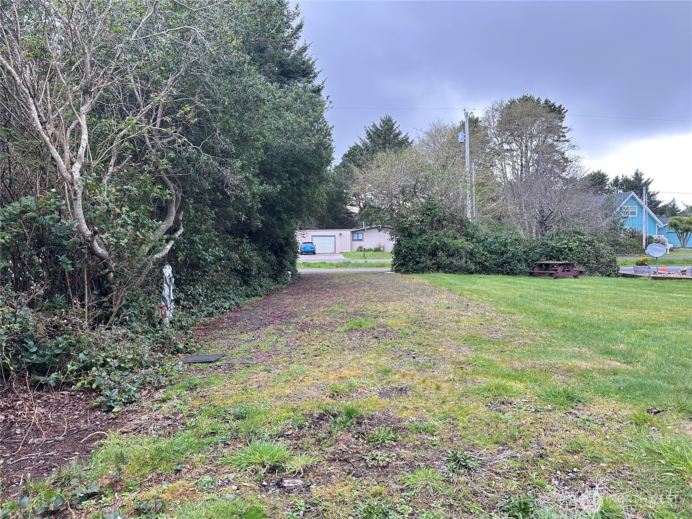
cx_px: 346
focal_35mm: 24
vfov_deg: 56.8
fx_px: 480
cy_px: 260
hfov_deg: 71.6
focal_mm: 6.86
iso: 100
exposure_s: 1/166
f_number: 1.78
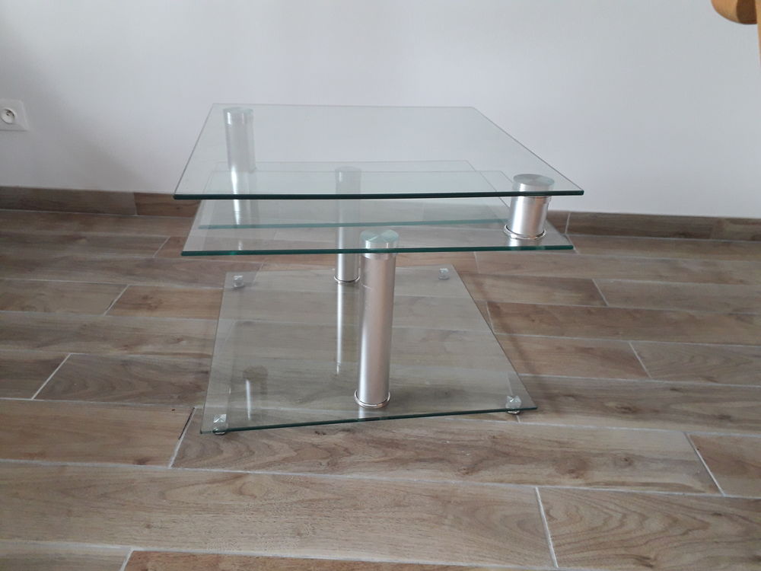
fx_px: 594
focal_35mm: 27
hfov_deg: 65.3
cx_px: 380
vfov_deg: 51.4
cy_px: 286
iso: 160
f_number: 1.9
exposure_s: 1/50
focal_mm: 3.6
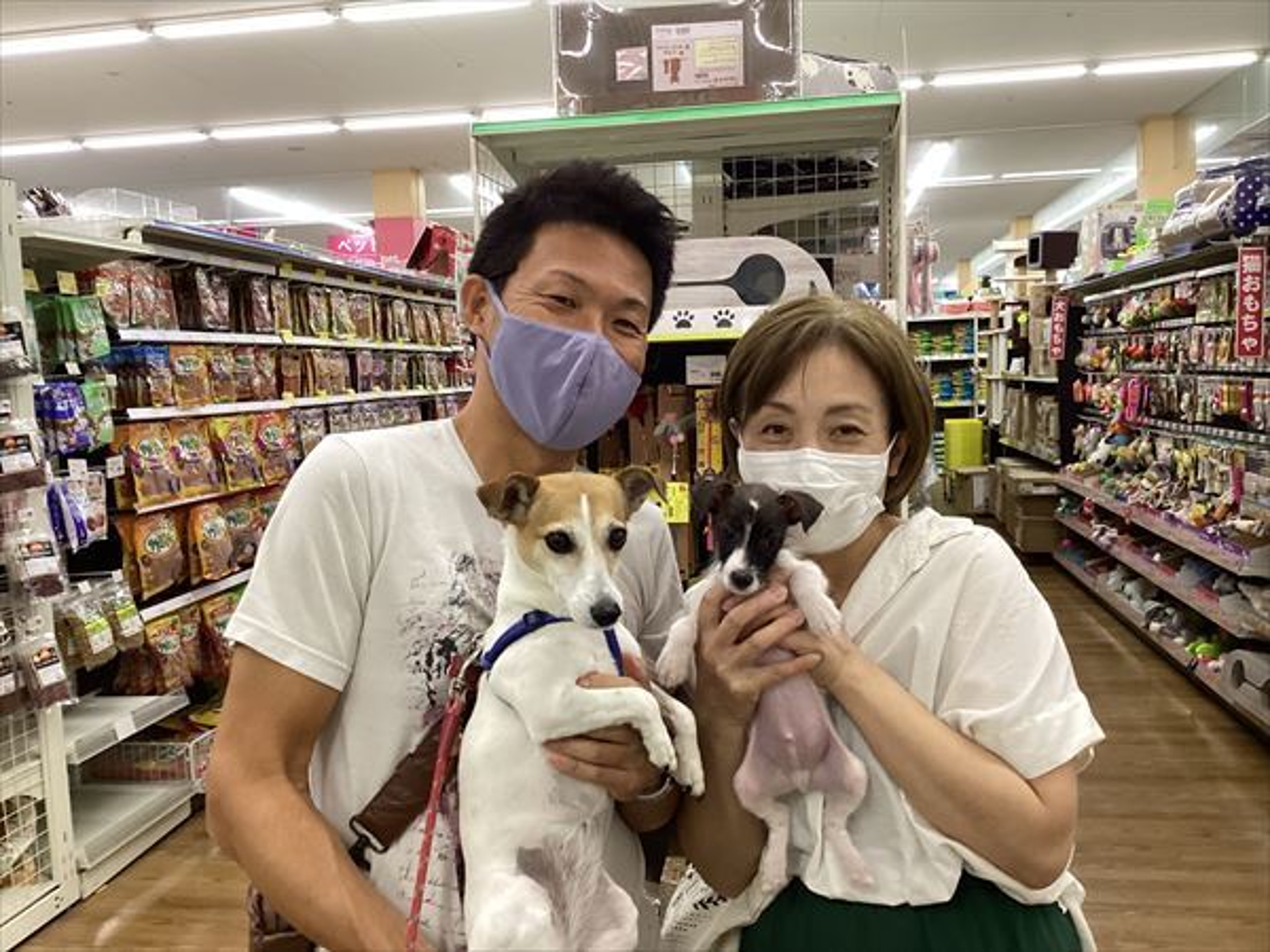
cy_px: 476
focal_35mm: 31
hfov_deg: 58.4
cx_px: 635
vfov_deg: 45.4
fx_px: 1137
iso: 200
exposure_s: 1/60
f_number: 2.4
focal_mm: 3.3
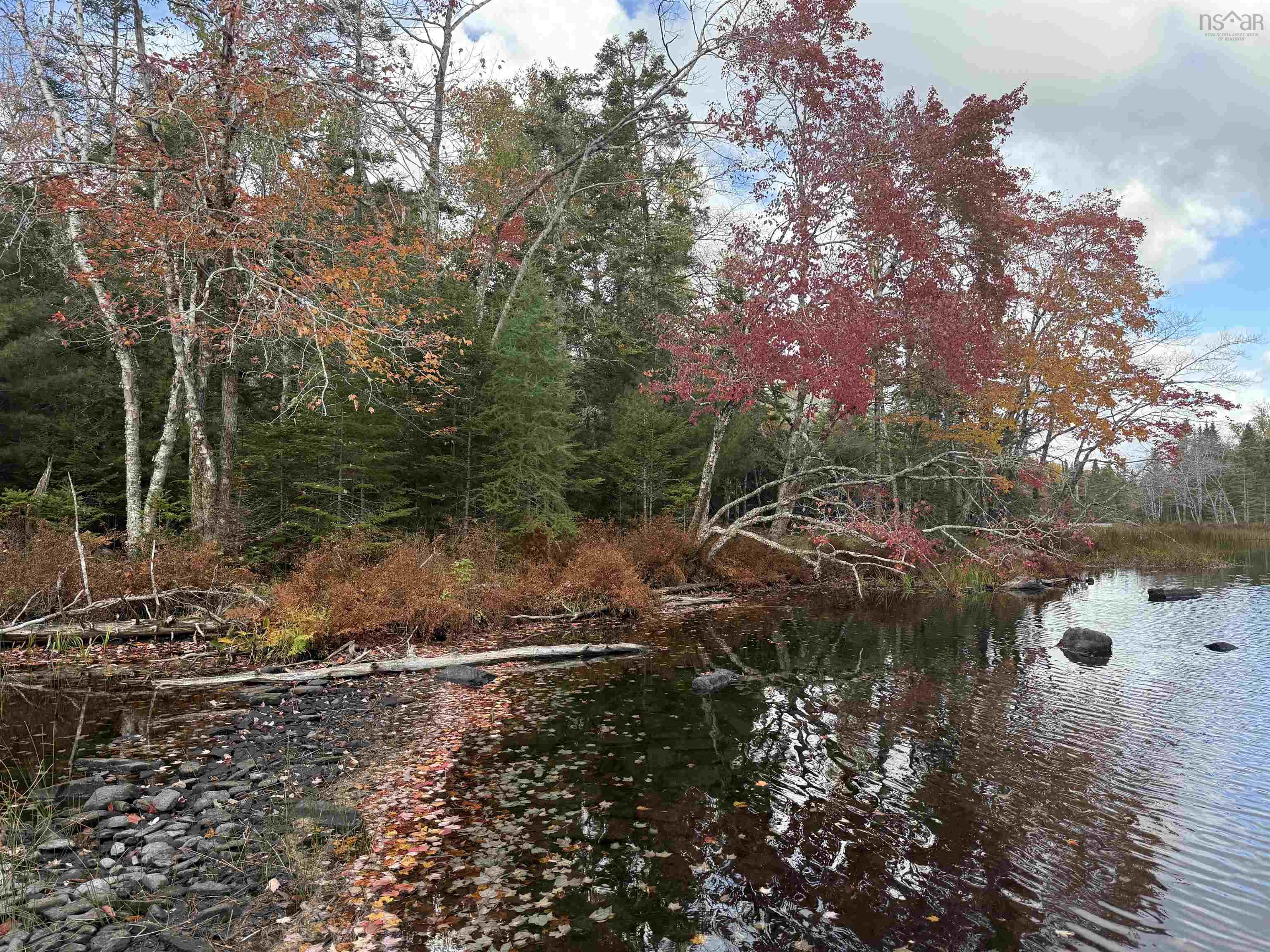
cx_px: 635
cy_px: 476
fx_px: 881
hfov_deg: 71.6
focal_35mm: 24
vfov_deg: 56.8
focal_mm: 6.76
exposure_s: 1/780
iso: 100
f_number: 1.78
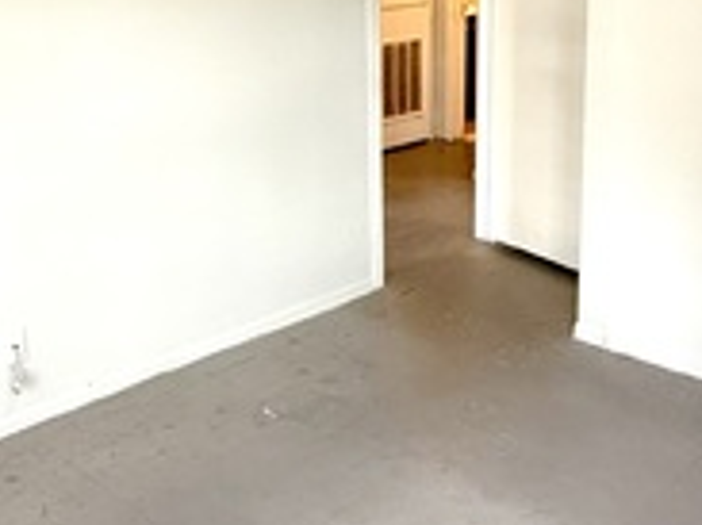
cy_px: 153
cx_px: 426
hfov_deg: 38.8
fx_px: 993
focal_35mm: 49
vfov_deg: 29.3
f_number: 2.2
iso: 250
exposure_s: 1/99
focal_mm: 2.22
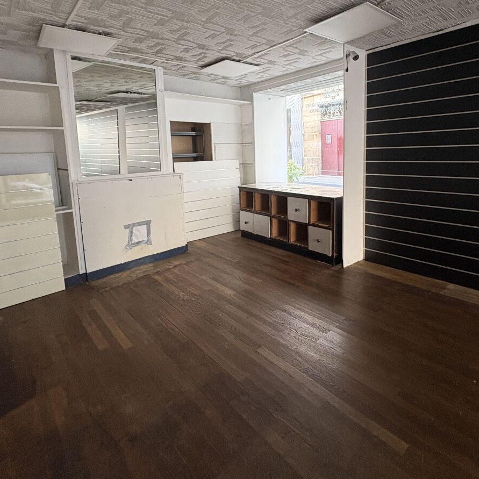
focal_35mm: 20
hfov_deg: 74.7
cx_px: 260
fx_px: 313
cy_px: 189
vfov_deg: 73.9
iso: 250
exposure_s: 1/60
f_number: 2.2
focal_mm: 2.22
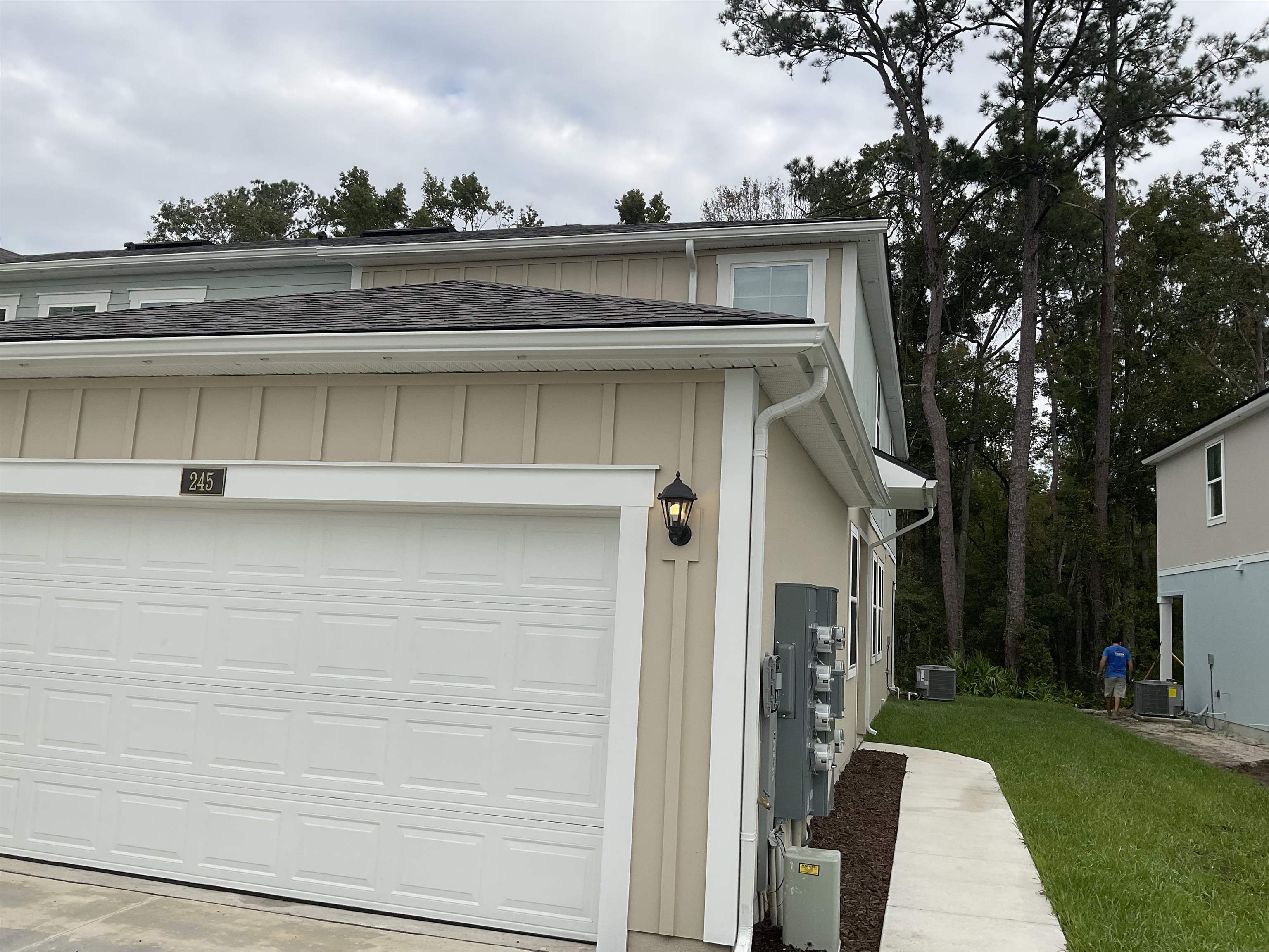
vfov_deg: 48.2
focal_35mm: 29
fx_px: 1063
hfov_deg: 61.7
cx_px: 634
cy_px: 476
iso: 16
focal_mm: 3
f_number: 1.8
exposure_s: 1/997
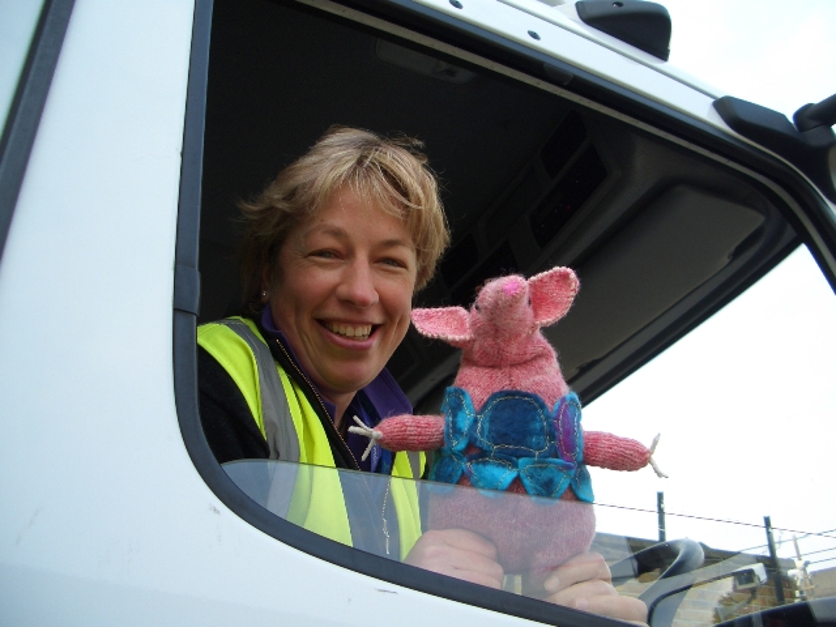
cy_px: 314
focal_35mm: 35
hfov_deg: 52.6
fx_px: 845
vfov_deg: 40.7
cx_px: 418
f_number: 2.6
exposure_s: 1/160
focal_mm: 5.8
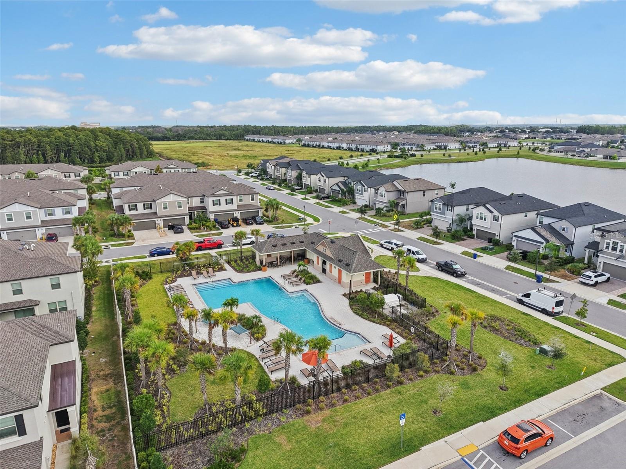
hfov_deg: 71.6
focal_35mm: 24
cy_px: 234
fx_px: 434
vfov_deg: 56.8
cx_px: 313
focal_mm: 8.7
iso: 180
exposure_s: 1/3200
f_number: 1.8
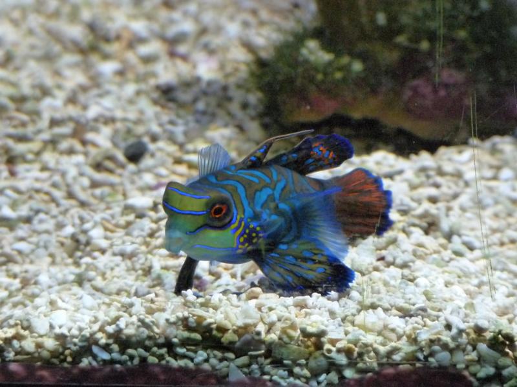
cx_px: 258
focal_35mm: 398
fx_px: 5944
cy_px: 194
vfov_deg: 3.7
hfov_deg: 5.0
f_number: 3.7
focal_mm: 50.1
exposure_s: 1/125
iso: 800
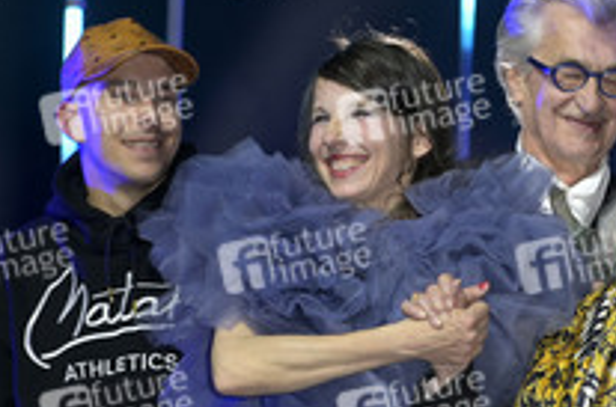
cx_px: 632
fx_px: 3653
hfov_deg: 9.6
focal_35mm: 214
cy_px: 333
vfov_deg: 6.4
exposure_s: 1/80
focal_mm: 98
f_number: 5.6
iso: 800
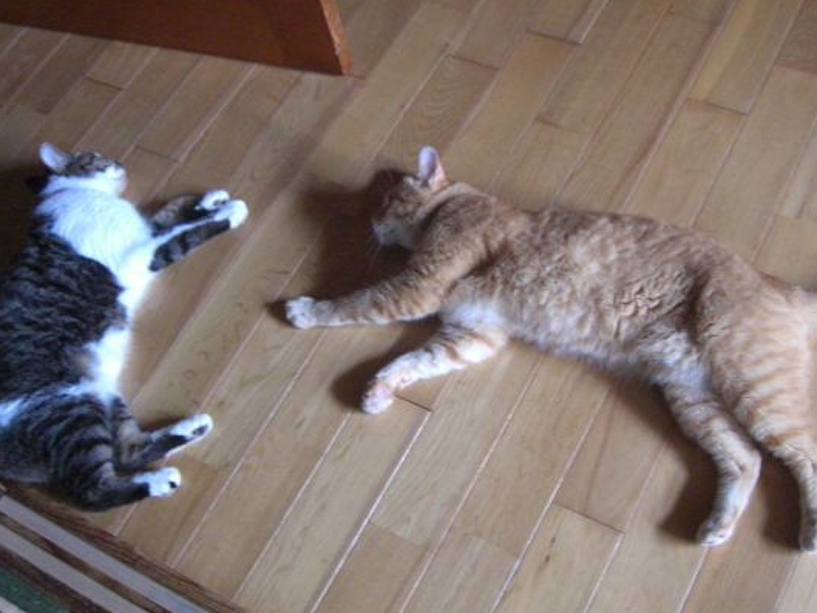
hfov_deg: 41.2
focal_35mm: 46
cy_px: 315
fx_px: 1086
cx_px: 428
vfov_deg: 31.5
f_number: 2.8
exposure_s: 1/20
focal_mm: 7.9
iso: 800
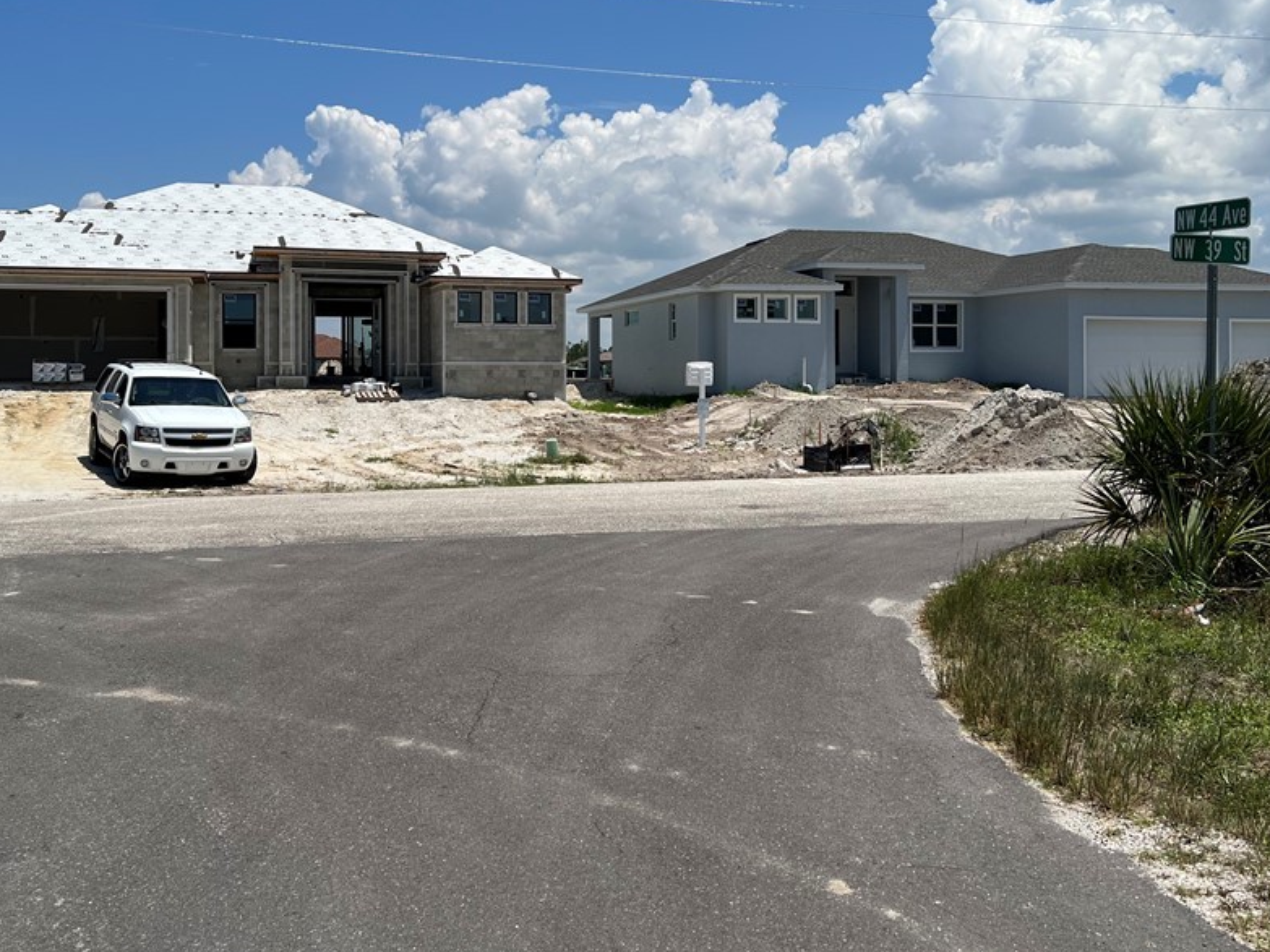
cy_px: 352
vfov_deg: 41.5
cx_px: 615
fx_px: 1247
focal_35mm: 34
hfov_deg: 54.0
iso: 50
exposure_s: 1/8696
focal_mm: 5.7
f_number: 1.5
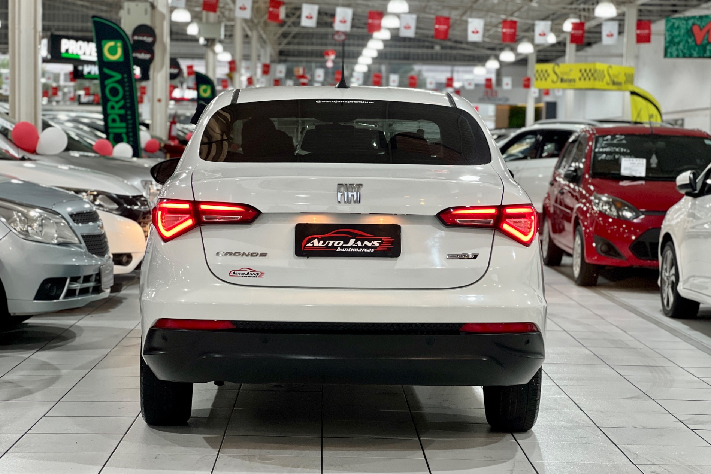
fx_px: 1600
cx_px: 354
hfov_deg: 25.1
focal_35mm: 81
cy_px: 258
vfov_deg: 16.9
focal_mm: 9
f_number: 2.8
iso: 250
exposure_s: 1/40
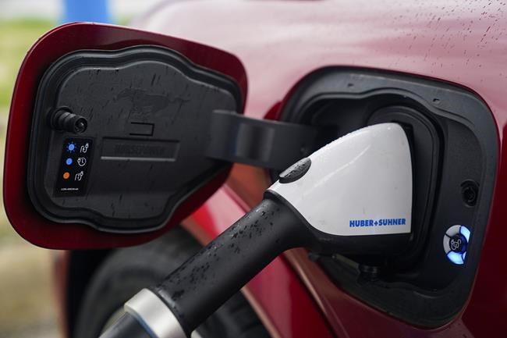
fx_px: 845
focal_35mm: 60
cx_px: 254
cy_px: 169
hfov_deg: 33.4
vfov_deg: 22.6
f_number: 2.8
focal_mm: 60
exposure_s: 1/2000
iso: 1600
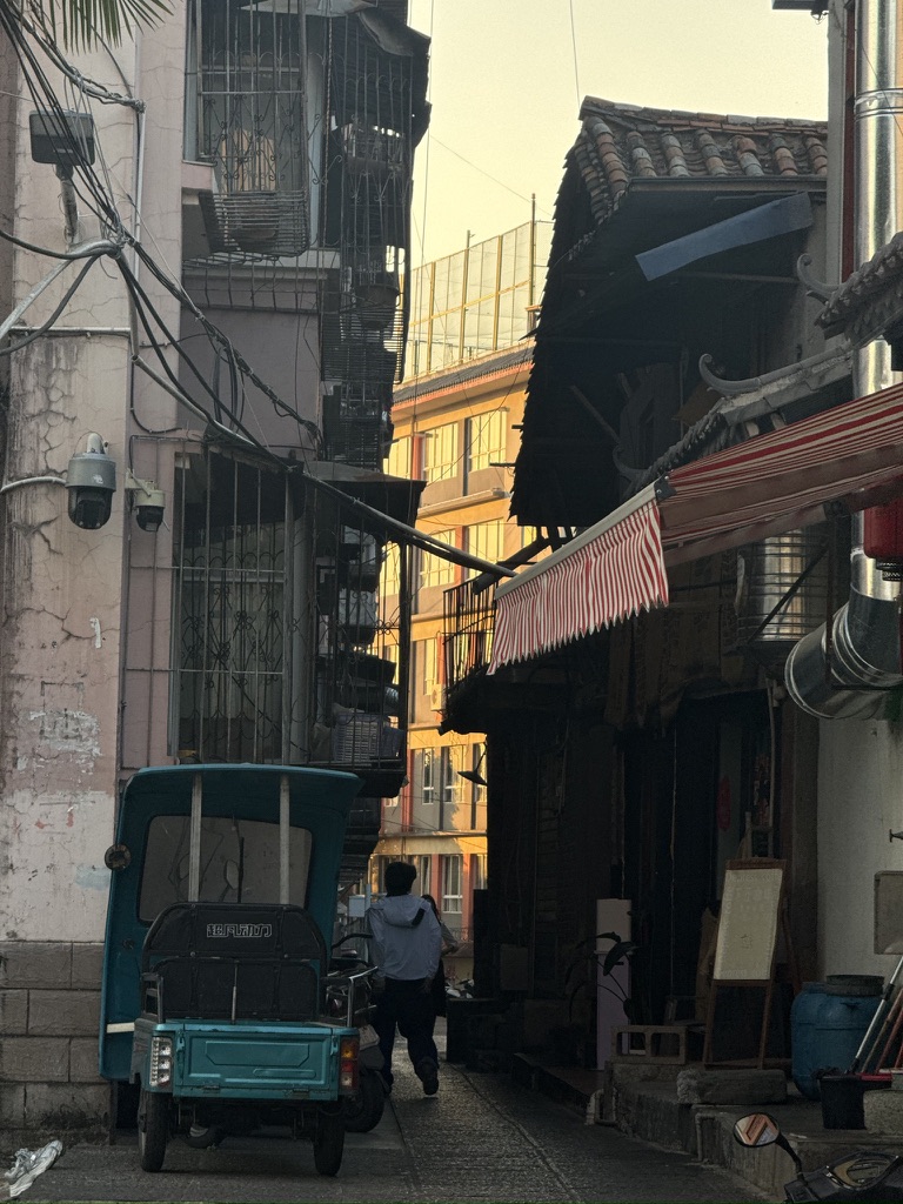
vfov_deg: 16.4
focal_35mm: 120
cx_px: 452
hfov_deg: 12.3
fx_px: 4174
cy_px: 602
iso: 50
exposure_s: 1/173
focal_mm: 15.66
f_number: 2.8
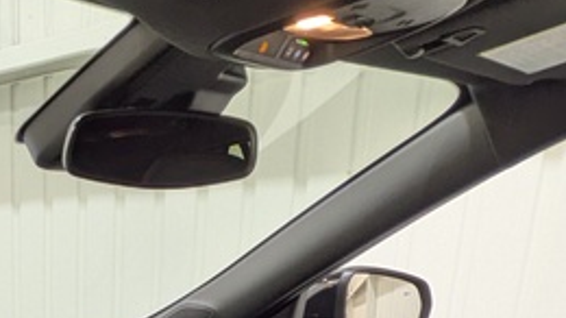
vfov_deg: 16.1
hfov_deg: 31.0
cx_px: -59
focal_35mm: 60
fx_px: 900
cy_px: 614
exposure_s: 1/25
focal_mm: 1.83
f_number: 2.2
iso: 61
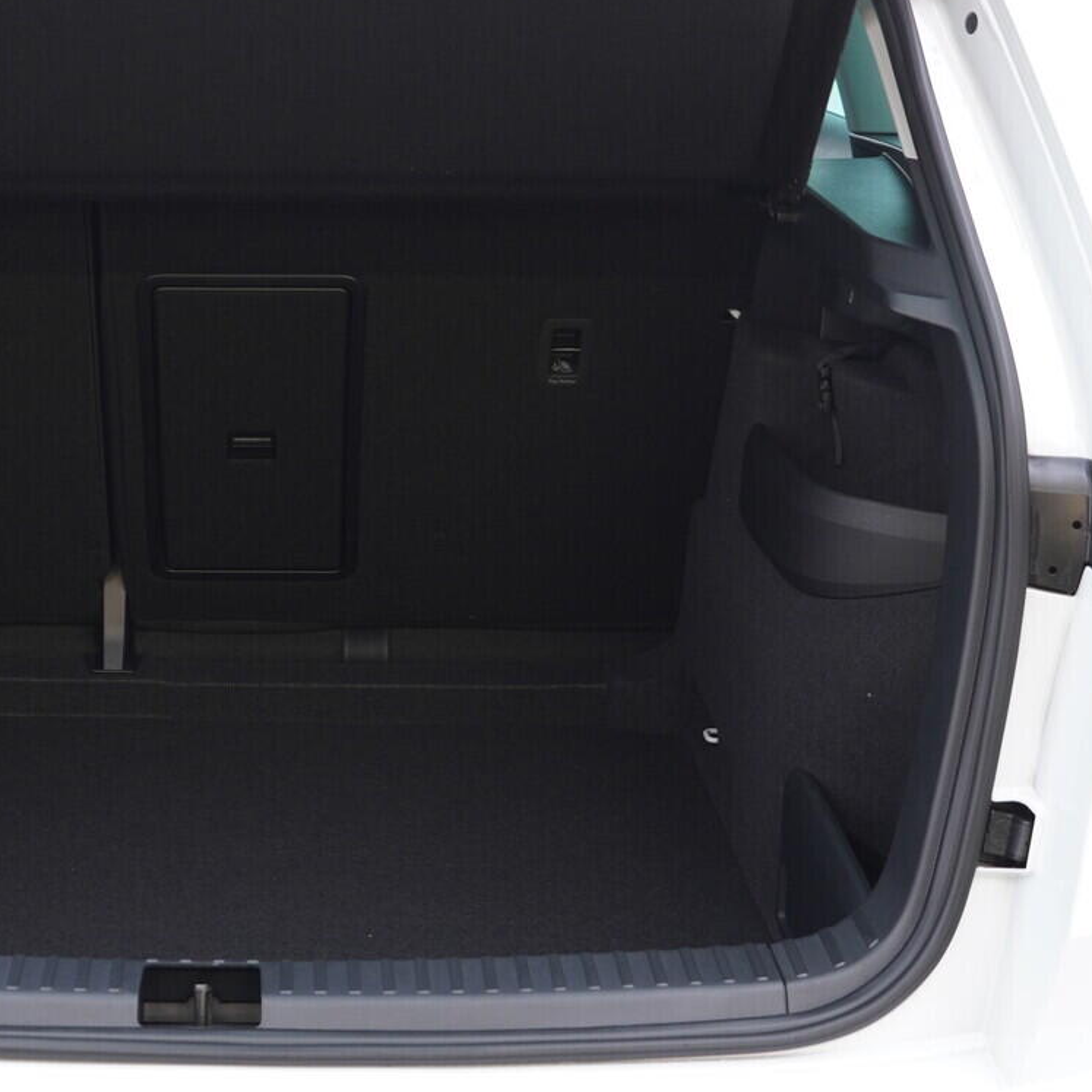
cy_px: 447
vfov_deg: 29.0
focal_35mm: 59
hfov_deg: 28.5
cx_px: 224
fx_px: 2106
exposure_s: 1/40
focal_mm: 24
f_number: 2.8
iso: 320
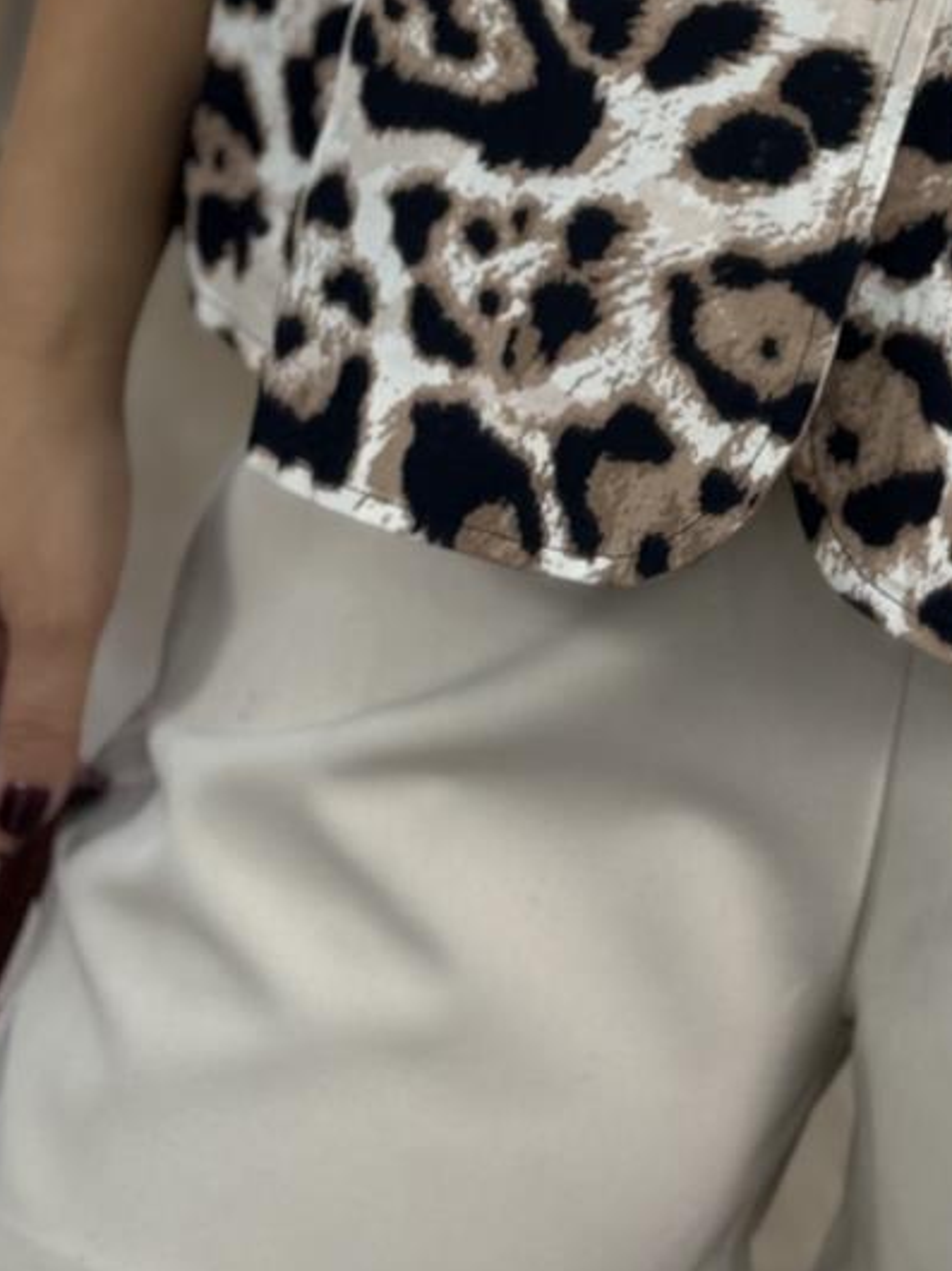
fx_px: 5321
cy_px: -254
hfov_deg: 10.2
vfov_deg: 13.3
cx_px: 928
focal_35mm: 145
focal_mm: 6.76
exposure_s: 1/100
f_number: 1.78
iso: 64
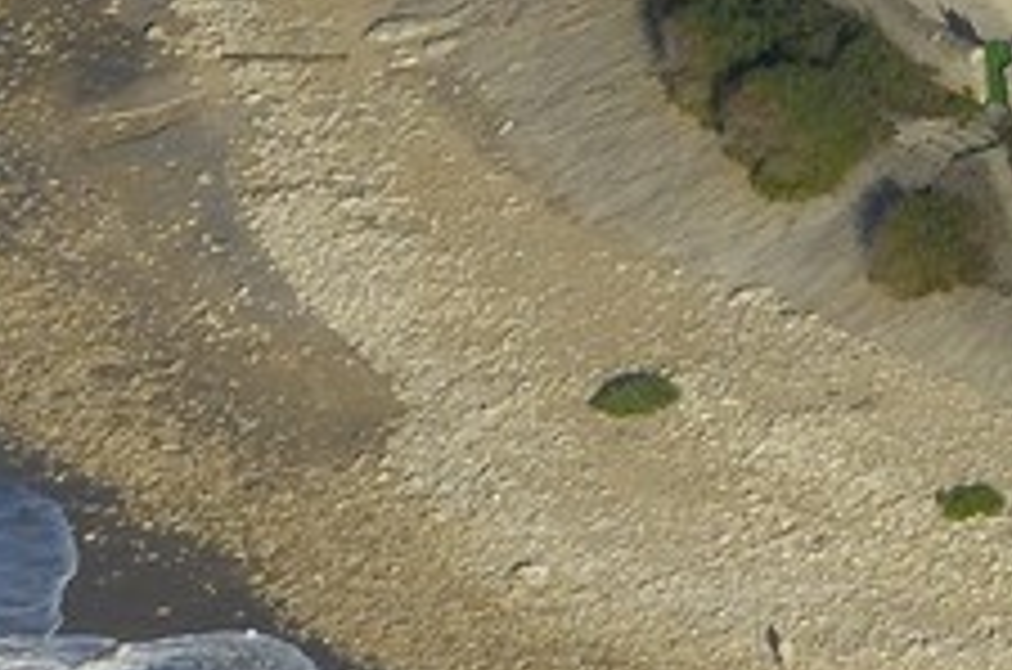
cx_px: 2384
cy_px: -886
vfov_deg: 1.2
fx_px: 32904
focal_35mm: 1173
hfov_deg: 1.8
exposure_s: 1/640
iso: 100
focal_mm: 110
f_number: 5
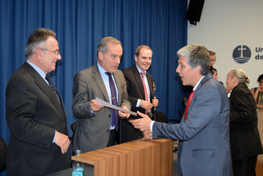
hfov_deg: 45.0
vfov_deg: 30.9
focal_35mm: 44
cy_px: 88
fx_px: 318
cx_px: 132
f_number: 4.5
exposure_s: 1/80
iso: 800
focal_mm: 29
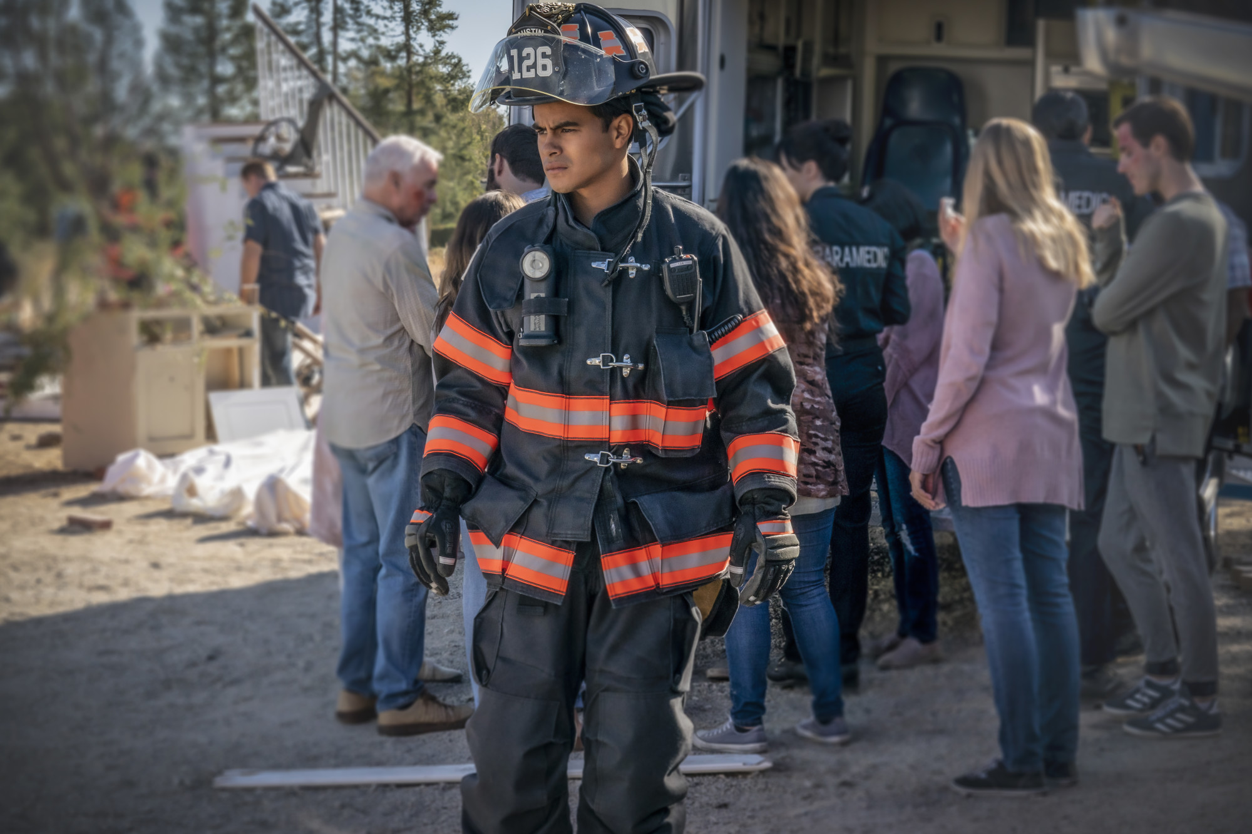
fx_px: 2434
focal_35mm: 70
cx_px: 626
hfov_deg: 28.8
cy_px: 417
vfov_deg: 19.5
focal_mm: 70
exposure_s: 1/320
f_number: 14
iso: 800
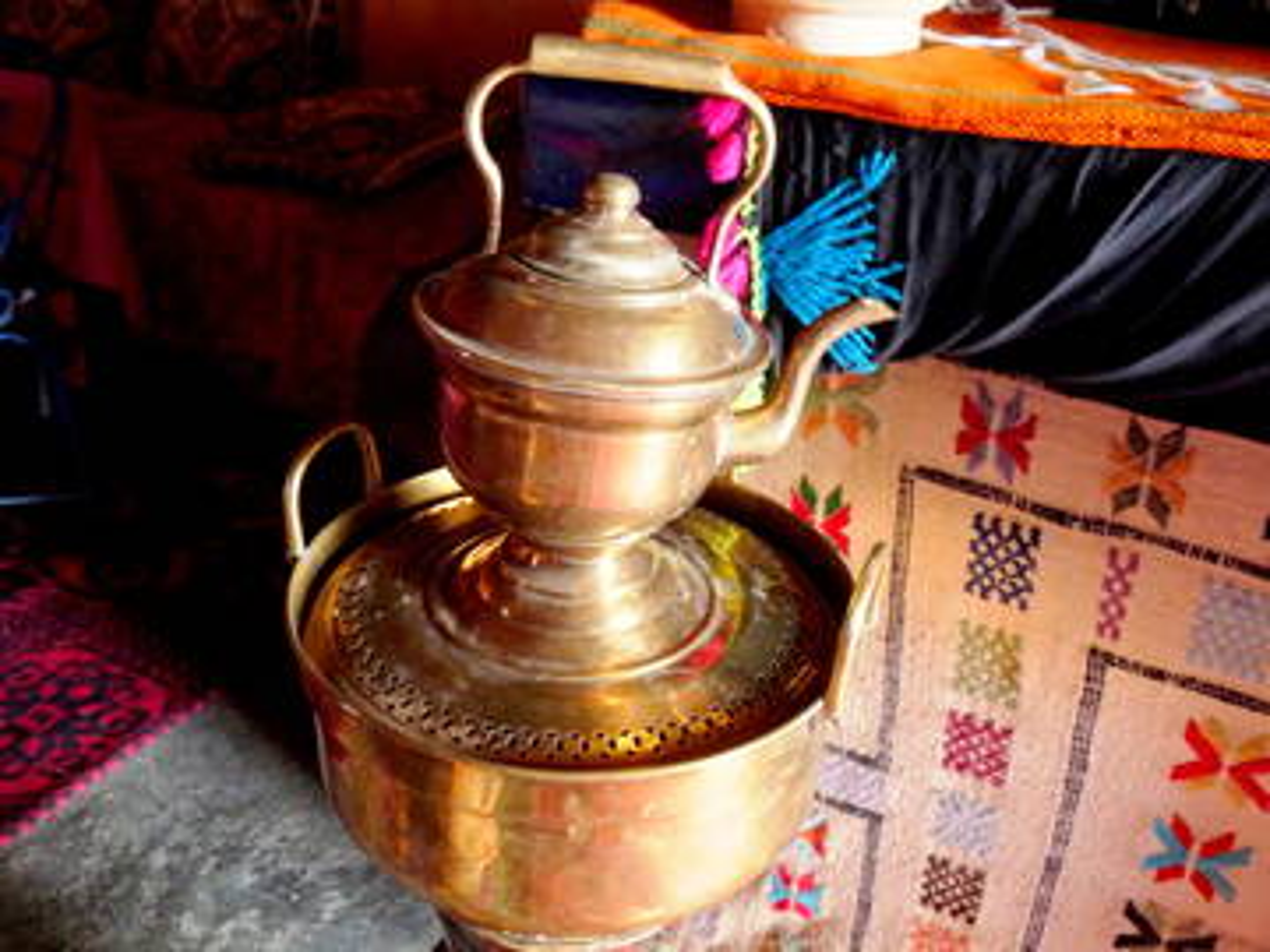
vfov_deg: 40.7
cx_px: 635
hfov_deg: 52.6
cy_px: 476
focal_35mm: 35
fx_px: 1284
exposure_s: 1/8
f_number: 3
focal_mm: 6.2
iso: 400
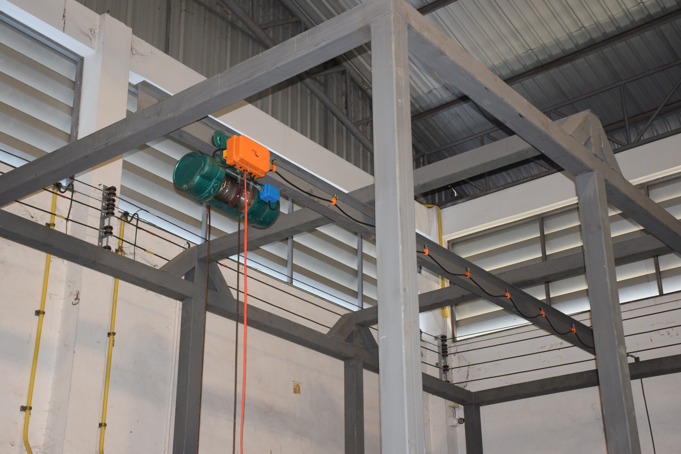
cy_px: 227
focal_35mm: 57
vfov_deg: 23.8
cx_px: 340
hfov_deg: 35.1
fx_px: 1078
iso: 1000
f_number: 4.2
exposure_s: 1/60
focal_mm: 38
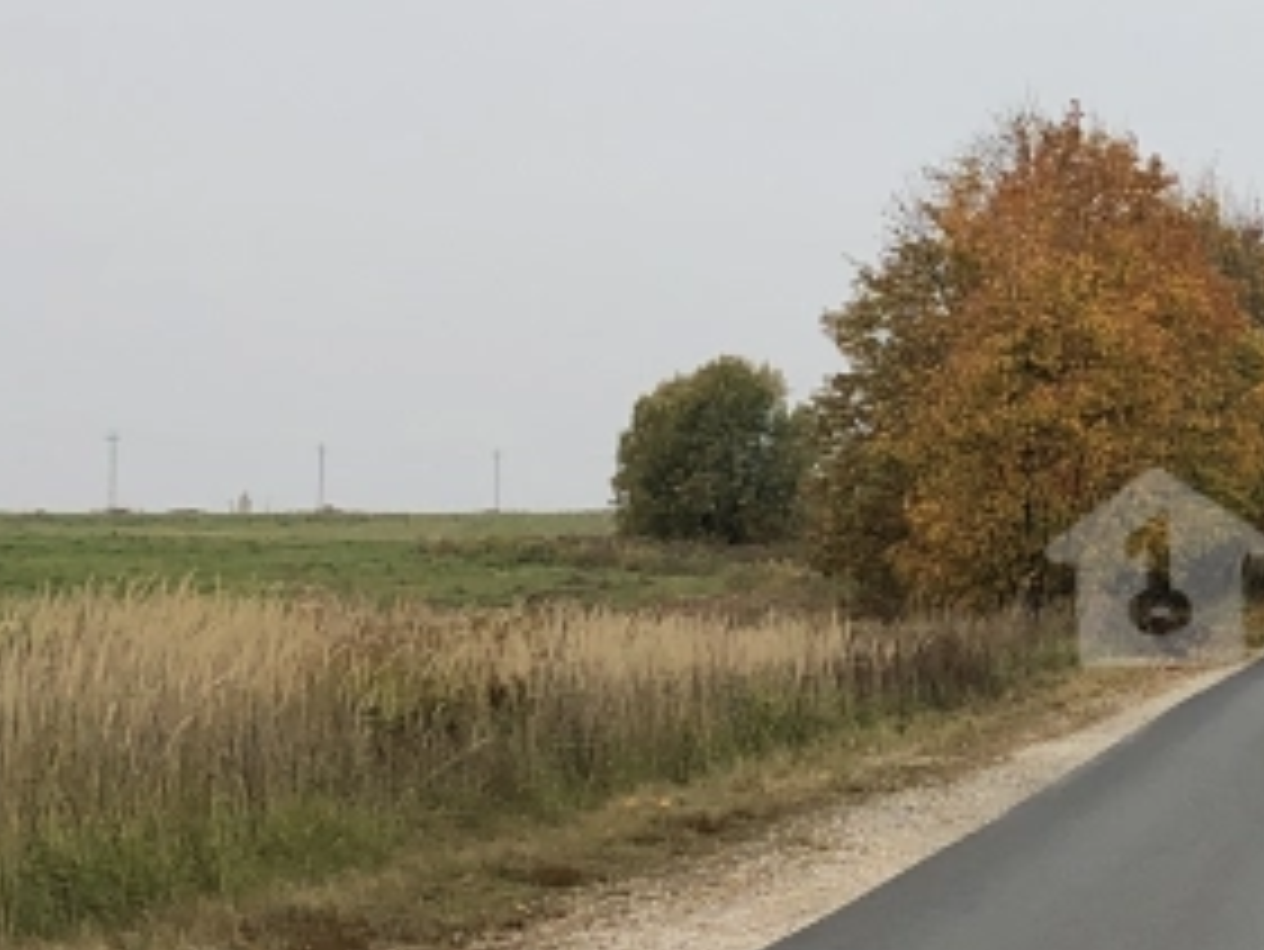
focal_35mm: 125
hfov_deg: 15.1
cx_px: 1570
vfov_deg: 11.9
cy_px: 547
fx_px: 4566
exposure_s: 1/209
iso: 20
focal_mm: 3.99
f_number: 1.8
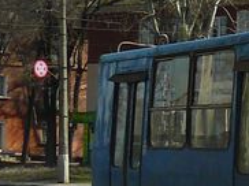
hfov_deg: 8.7
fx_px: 1458
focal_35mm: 203
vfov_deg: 7.3
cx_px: 635
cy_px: 33
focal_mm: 6
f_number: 2.8
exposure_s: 1/1000
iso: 100
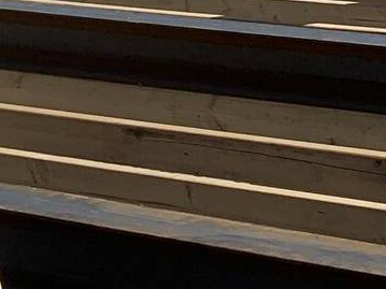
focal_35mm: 174
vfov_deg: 8.0
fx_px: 1940
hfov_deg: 10.3
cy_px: -351
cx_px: -428
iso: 25
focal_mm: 4.25
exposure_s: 1/3289
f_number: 1.8
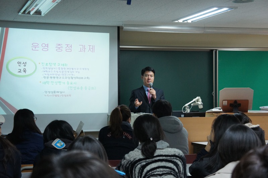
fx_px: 513
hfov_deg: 29.3
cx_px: 134
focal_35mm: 69
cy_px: 89
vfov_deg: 19.7
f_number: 5
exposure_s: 1/125
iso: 1600
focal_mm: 46
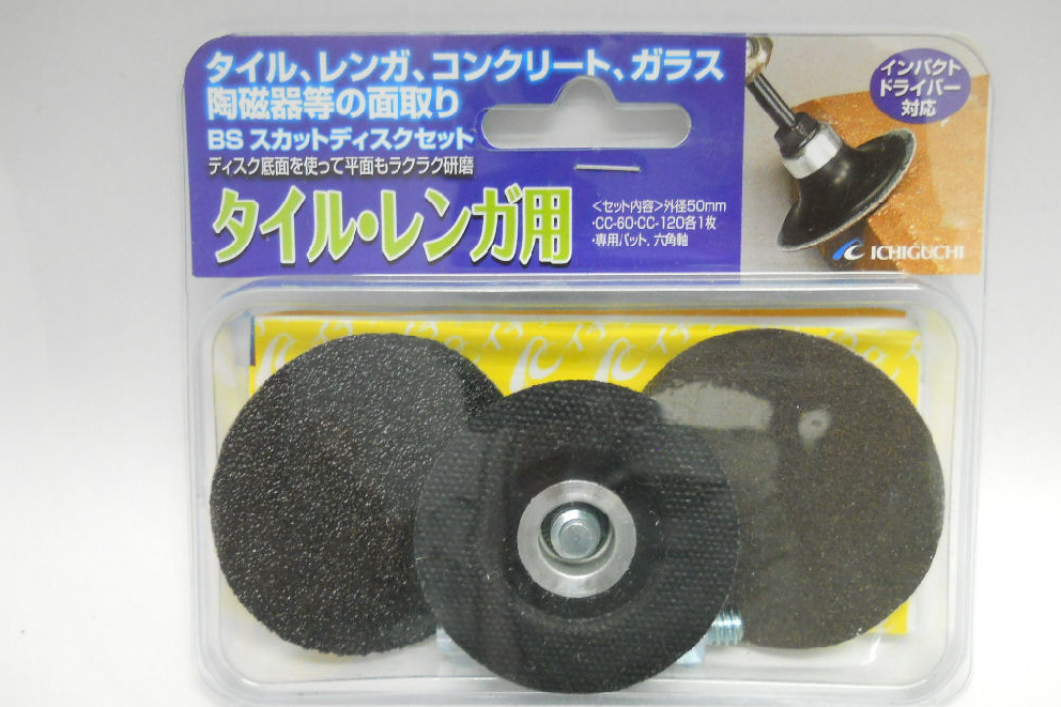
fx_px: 1267
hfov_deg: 45.4
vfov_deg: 31.2
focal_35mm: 43
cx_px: 532
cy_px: 380
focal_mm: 6.72
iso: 400
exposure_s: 1/30
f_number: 3.1
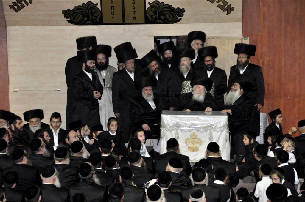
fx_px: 1142
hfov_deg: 15.2
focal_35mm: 135
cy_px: 101
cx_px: 152
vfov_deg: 10.1
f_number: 5.3
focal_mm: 90
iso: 500
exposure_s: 1/60
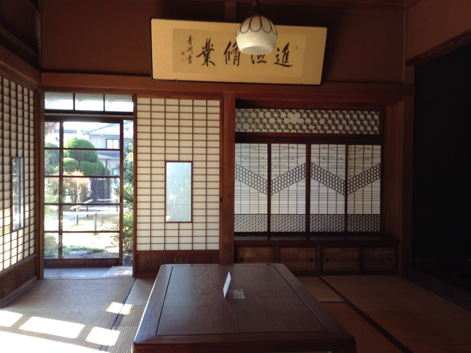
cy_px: 179
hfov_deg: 54.0
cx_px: 237
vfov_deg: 41.8
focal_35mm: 34
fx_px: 463
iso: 32
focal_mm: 3.3
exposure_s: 1/40
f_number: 2.4
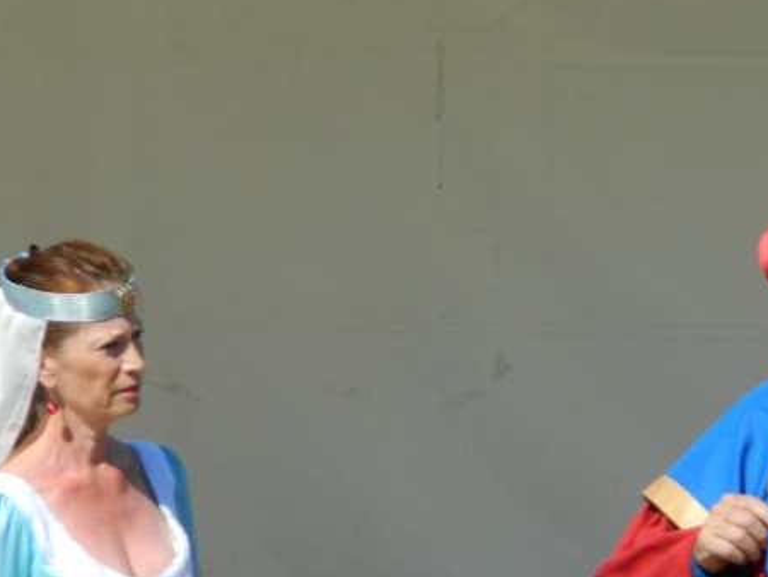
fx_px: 7570
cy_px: 579
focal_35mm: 341
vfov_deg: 4.4
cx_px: 486
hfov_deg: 5.8
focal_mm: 27
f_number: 4.9
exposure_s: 1/500
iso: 80
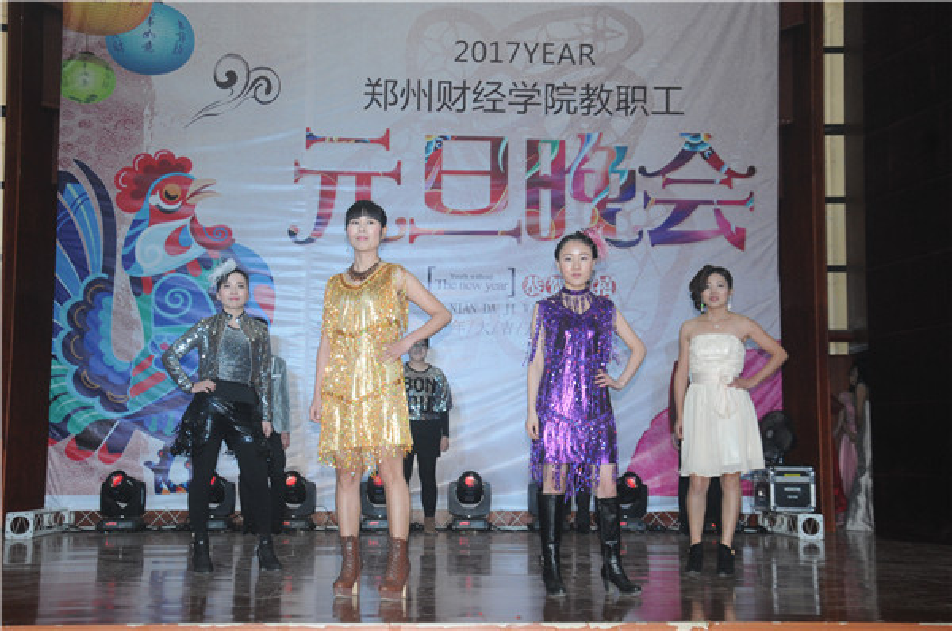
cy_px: 316
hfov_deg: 37.9
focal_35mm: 52
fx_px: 1386
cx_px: 476
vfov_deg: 25.7
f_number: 5.6
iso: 800
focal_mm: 35
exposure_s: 1/125
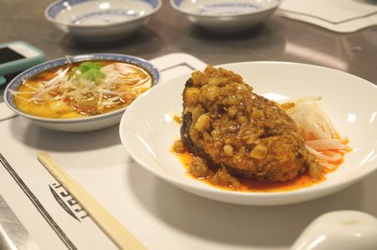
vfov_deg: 22.6
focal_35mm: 60
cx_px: 188
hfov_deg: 33.4
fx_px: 628
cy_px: 125
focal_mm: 40
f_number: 5
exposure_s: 1/80
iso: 800
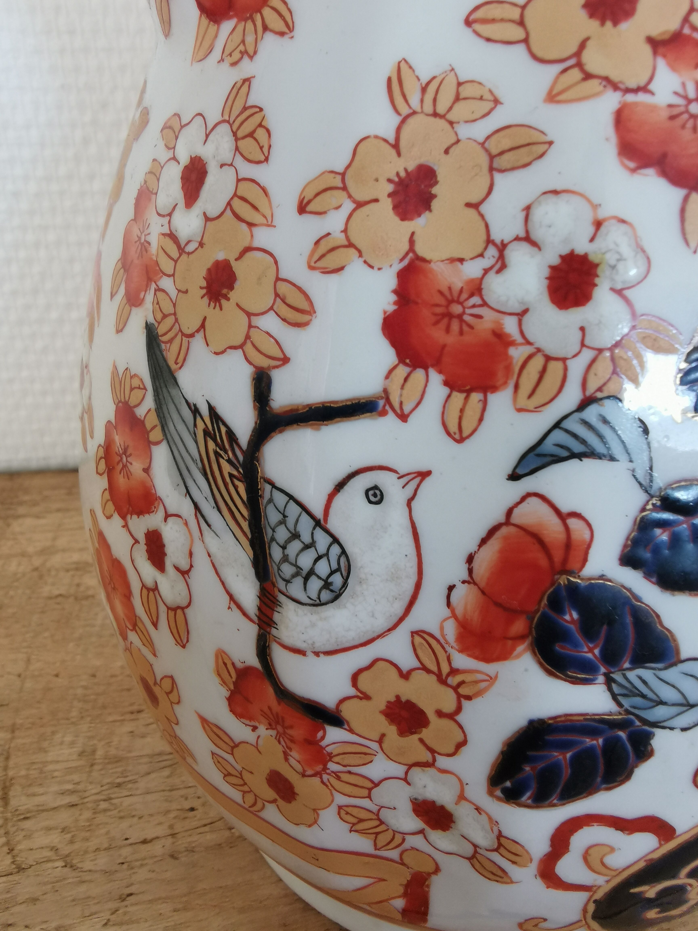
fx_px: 699
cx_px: 349
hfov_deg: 53.1
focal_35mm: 26
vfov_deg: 67.3
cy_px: 466
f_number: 2.2
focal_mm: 2.26
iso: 125
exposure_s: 1/50
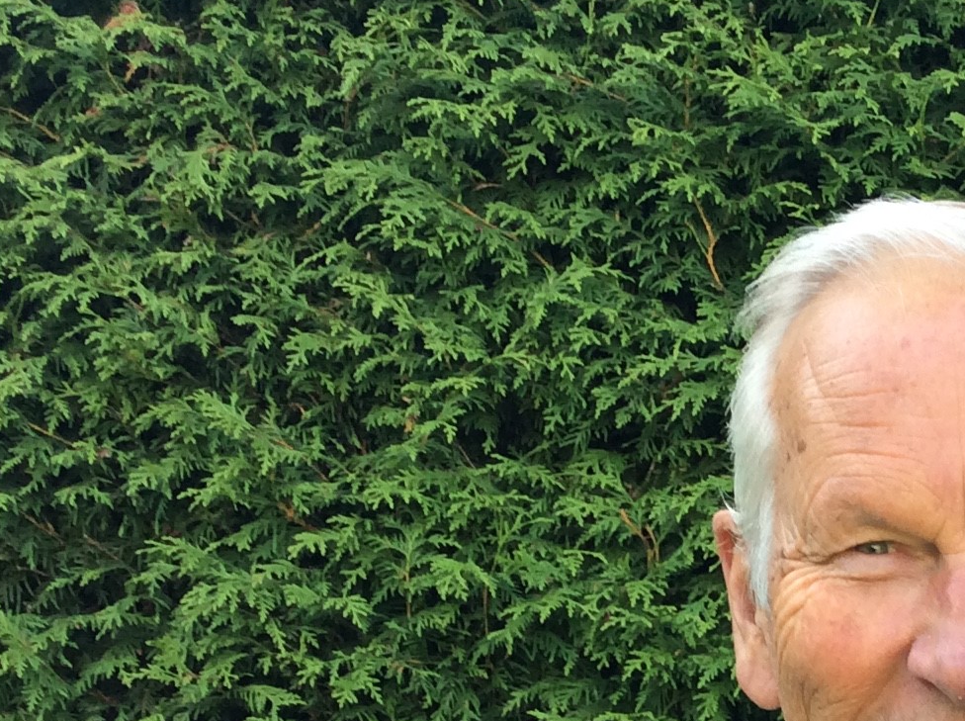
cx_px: 846
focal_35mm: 85
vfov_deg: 16.9
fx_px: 2366
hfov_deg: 22.6
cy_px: 760
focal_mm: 3.3
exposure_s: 1/138
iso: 32
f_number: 2.4
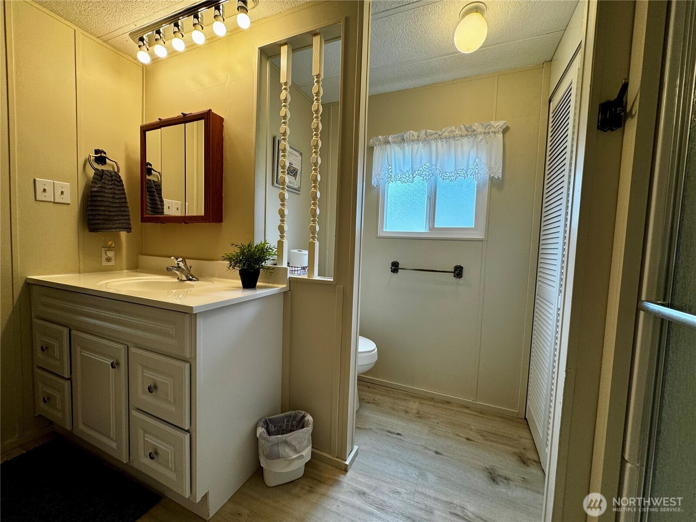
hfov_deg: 102.1
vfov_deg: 85.7
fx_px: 281
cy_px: 261
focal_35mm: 14
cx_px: 348
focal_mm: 2.22
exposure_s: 1/120
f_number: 2.2
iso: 100
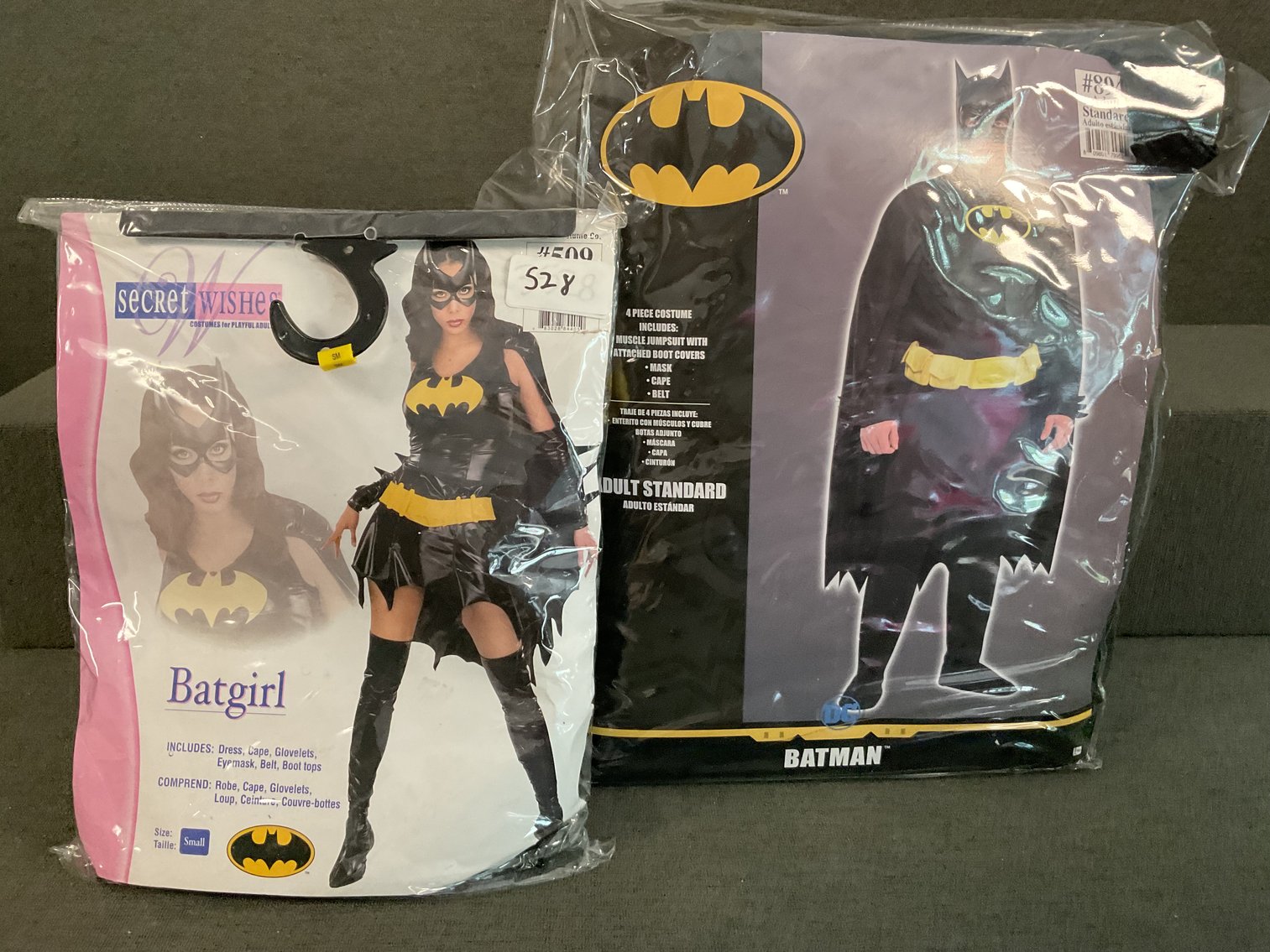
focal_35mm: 29
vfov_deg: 48.2
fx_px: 1064
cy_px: 476
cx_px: 635
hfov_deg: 61.7
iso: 250
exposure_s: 1/60
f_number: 1.8
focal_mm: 3
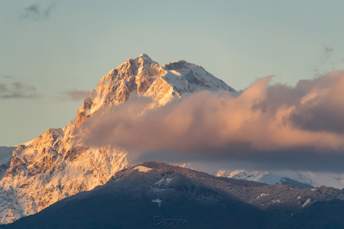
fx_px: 3153
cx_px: 172
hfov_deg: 6.2
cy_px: 114
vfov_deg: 4.2
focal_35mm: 330
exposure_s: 1/125
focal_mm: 220
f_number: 5.3
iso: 100
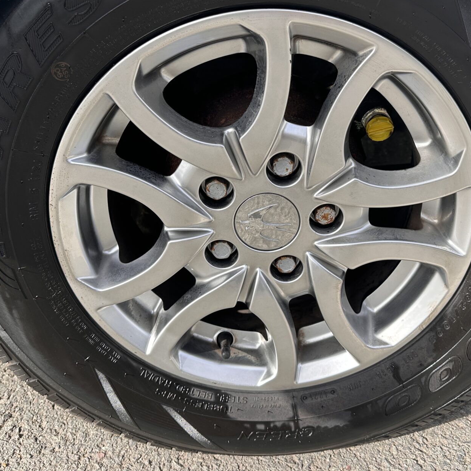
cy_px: 184
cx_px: 254
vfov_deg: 46.9
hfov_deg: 47.2
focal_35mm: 35
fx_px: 539
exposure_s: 1/1009
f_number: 1.78
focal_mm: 6.86
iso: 80
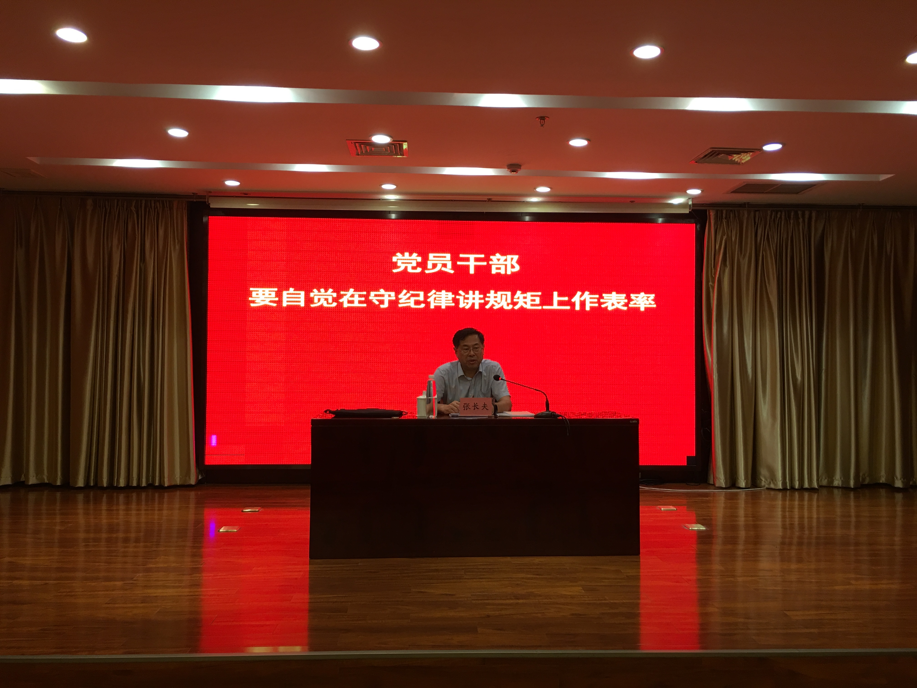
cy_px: 344
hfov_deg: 61.7
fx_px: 768
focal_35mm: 29
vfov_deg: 48.2
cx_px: 458
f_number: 2.2
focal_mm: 4.15
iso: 32
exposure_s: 1/17
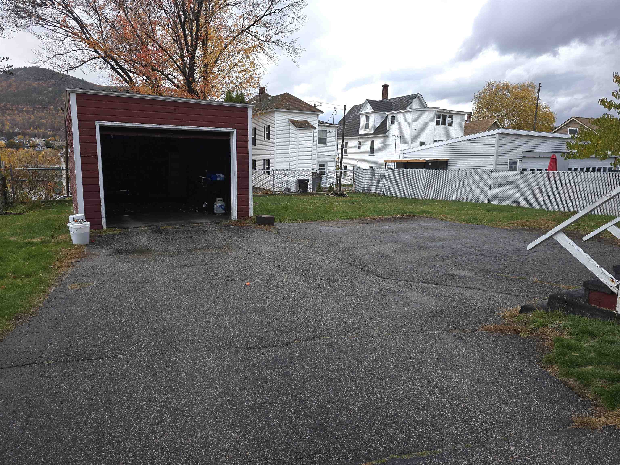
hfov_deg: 73.9
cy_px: 232
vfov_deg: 58.9
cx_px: 310
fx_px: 412
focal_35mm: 23
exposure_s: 1/60
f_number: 1.7
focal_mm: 6.3
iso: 20
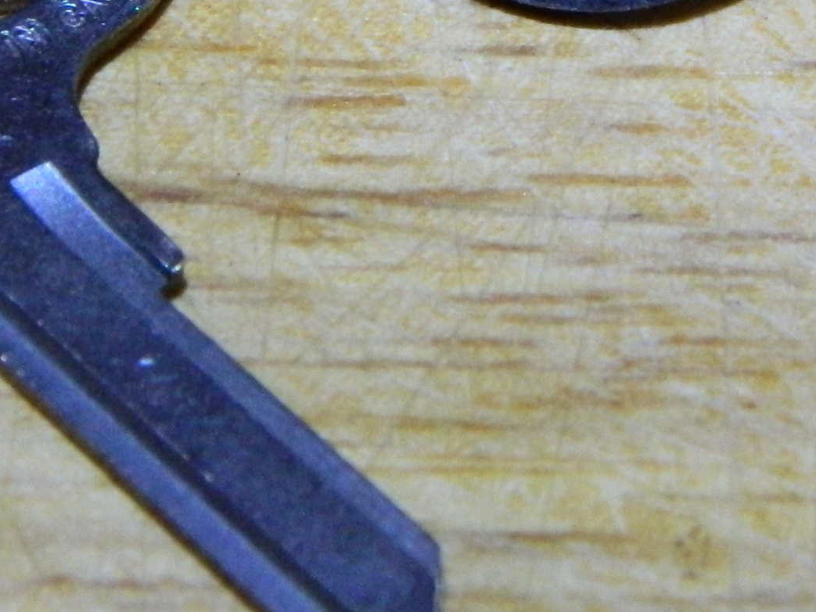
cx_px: 757
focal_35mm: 219
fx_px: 5162
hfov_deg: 9.0
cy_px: -125
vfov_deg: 6.7
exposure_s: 1/15
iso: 400
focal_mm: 12.6
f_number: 4
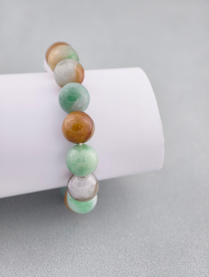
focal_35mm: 85
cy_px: 138
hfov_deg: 17.4
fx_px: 683
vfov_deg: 23.0
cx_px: 104
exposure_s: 1/160
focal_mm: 22.48
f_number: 2.67
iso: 125
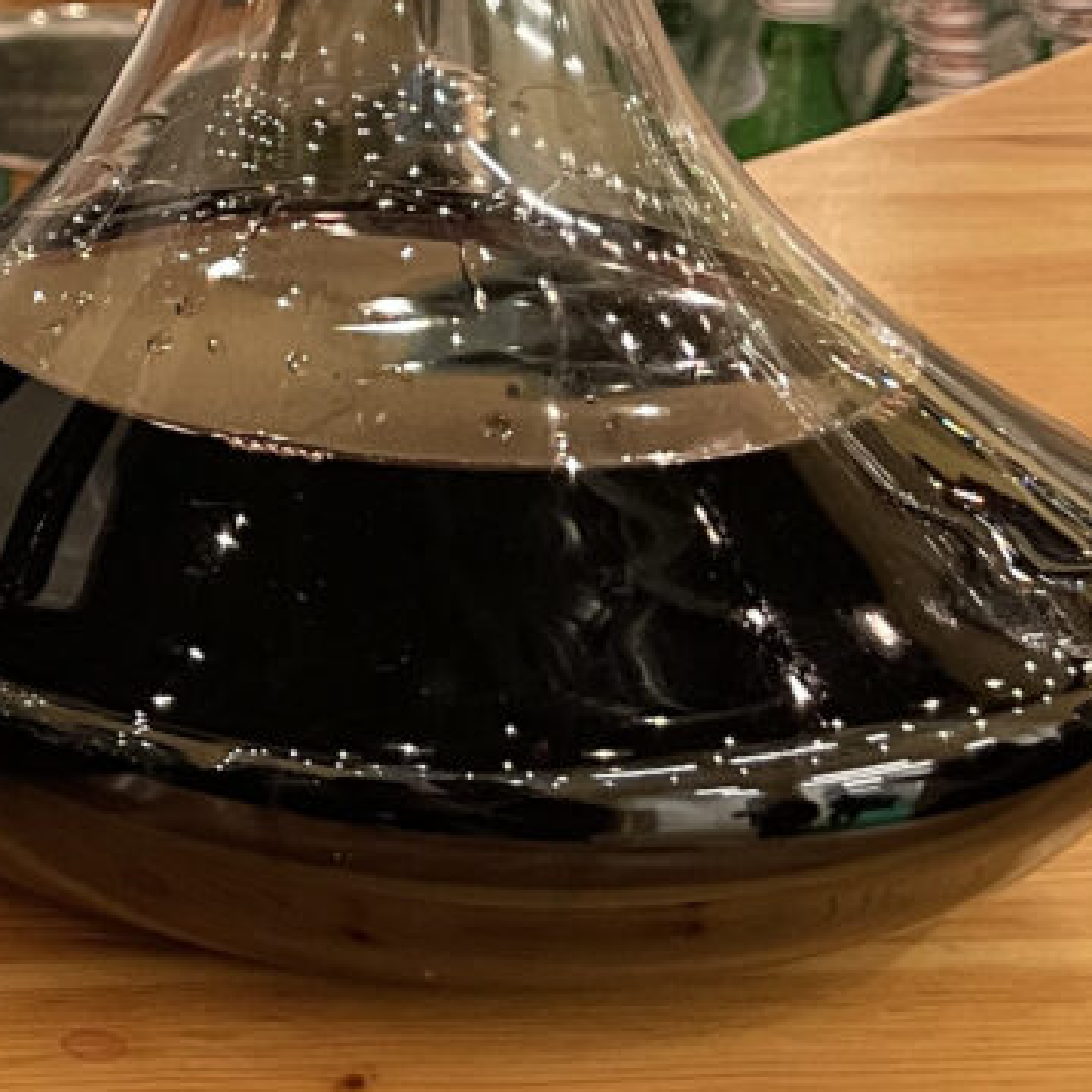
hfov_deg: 15.9
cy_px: -174
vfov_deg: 16.9
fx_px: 3533
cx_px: -603
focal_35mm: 99
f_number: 1.6
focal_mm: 5.1
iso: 250
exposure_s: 1/50
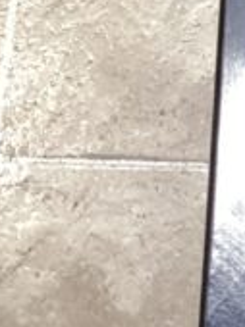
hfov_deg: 9.3
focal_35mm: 146
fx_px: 1381
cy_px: -423
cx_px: 548
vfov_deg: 11.5
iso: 125
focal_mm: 3.3
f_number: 2.4
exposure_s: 1/50
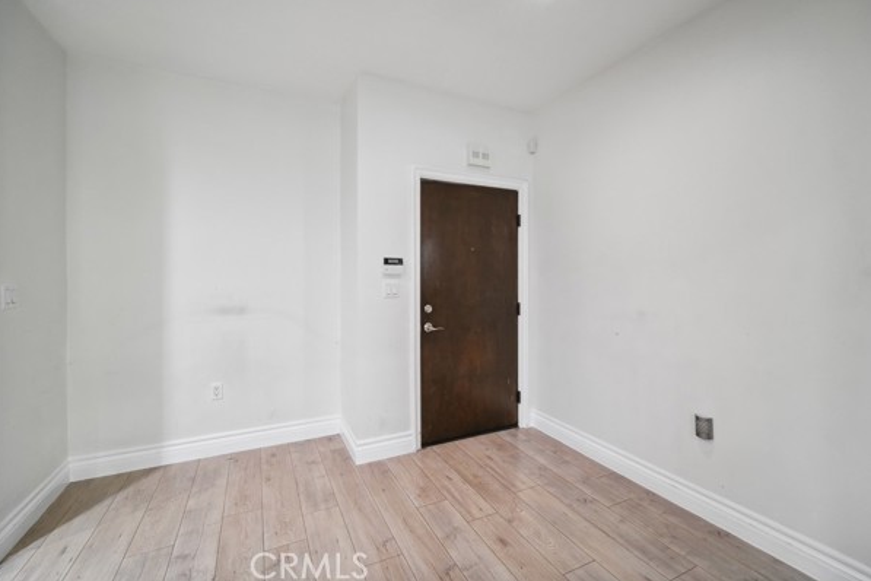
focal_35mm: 15
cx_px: 435
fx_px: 363
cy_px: 275
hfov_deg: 100.4
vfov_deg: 77.3
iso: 400
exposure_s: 1/3.33
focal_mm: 9
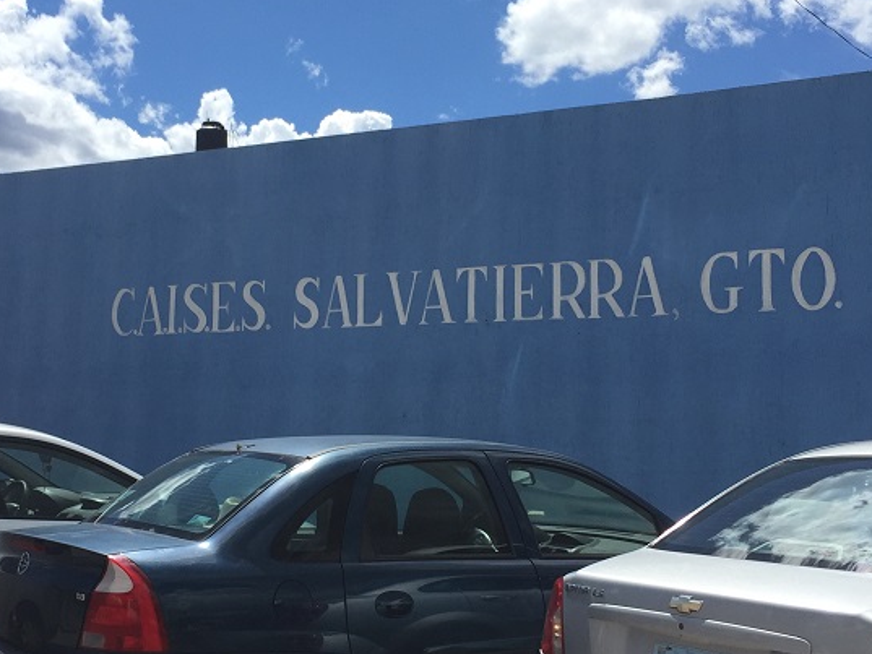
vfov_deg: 27.0
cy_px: 360
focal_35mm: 54
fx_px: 1361
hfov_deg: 35.5
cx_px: 378
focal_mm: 4.15
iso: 32
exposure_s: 1/2825
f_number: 2.2
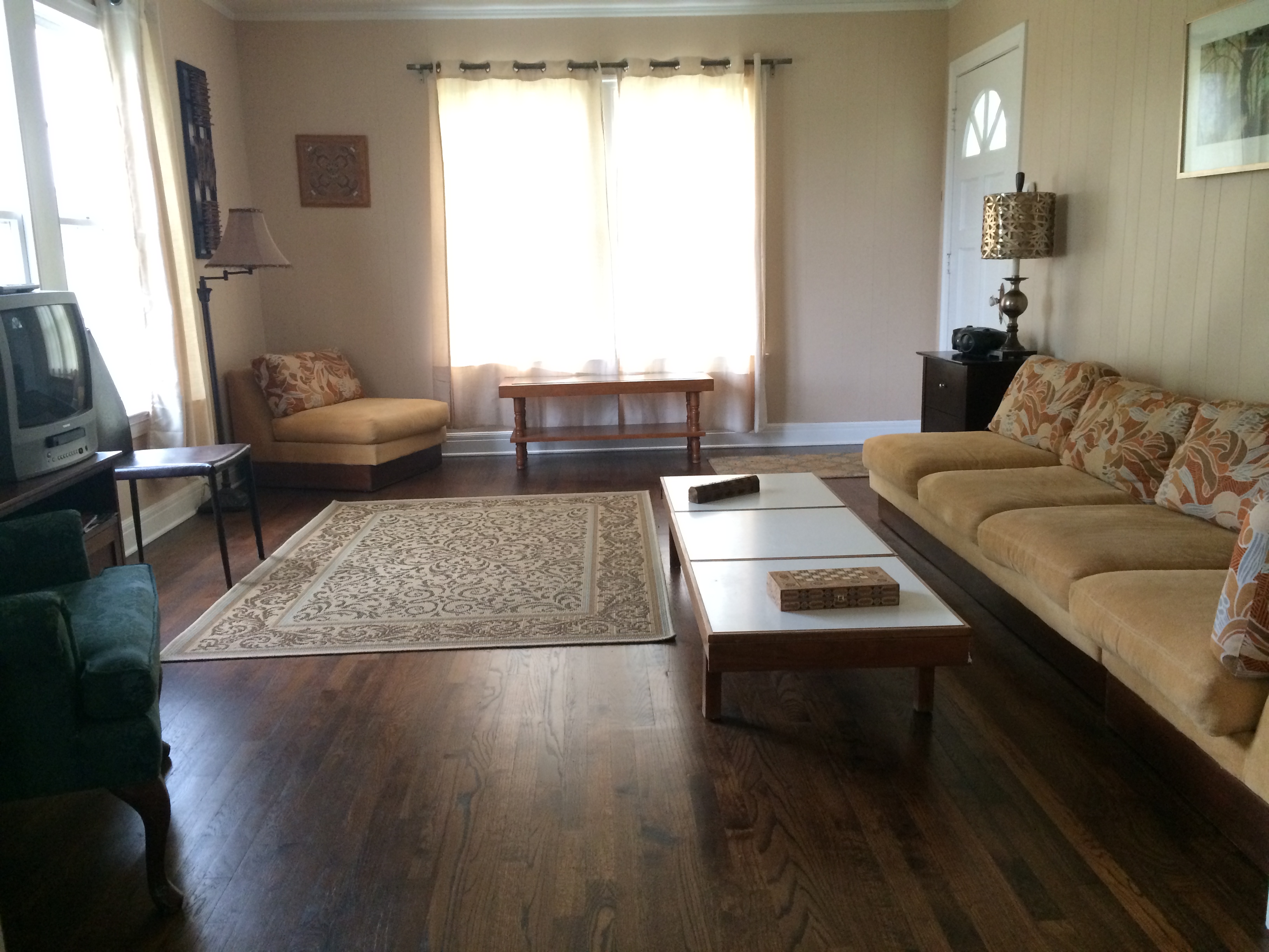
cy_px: 476
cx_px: 634
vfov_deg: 46.8
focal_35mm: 30
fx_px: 1100
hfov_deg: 60.0
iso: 250
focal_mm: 4.12
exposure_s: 1/30
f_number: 2.2
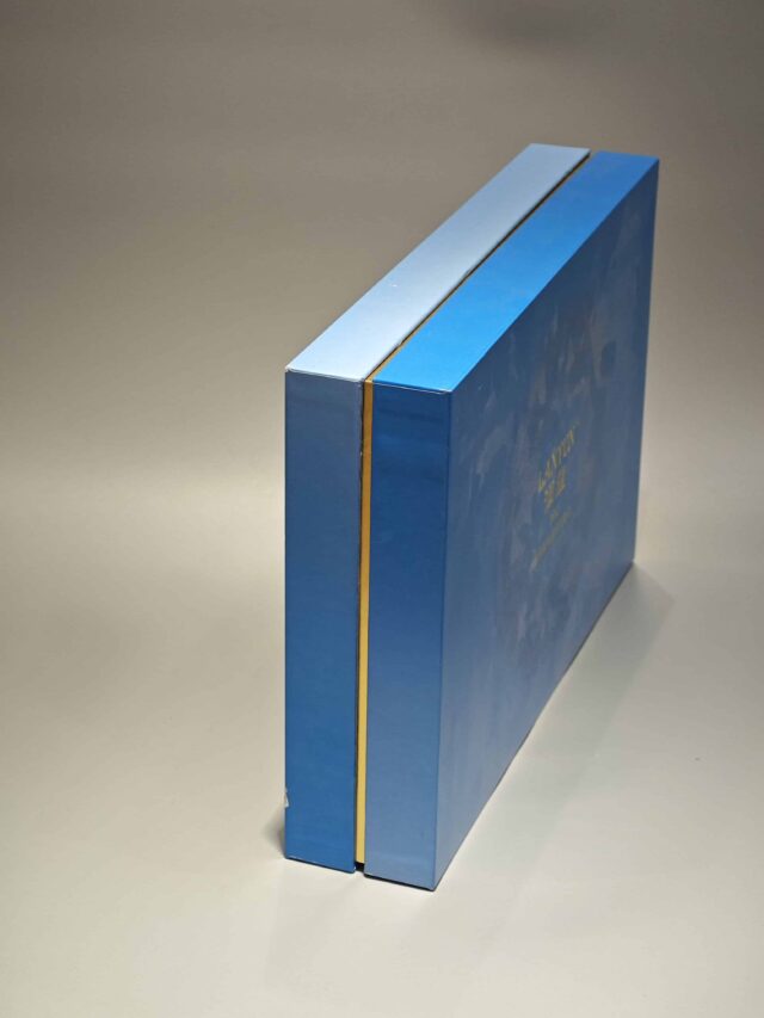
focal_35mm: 75
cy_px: 509
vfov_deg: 26.0
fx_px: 2207
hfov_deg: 19.6
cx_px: 382
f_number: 2
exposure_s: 1/100
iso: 160
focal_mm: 10.1
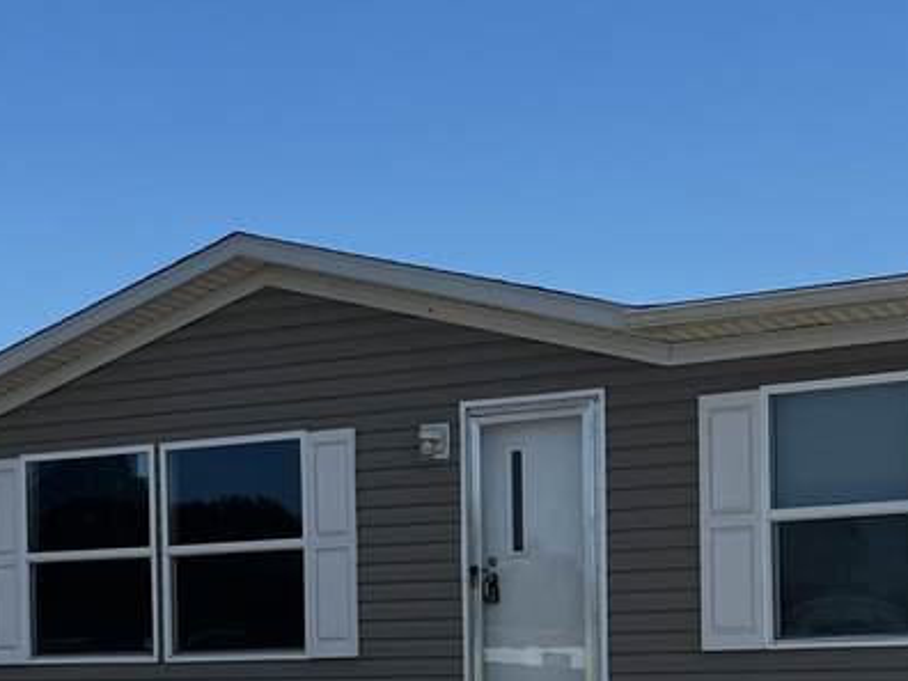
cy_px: 692
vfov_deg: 17.1
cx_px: 502
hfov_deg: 23.3
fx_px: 2203
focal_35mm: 84
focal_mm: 5.1
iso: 50
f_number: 1.6
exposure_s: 1/3745
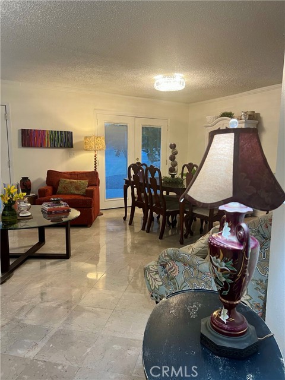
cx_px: 142
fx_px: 285
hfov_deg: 53.1
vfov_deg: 67.3
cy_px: 190
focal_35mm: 26
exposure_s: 1/60
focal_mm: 5.7
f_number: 1.5
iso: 80
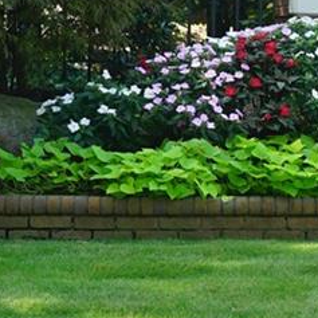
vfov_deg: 8.6
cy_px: 57
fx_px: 2099
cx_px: 572
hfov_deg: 8.3
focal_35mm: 202
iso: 100
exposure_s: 1/60
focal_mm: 55
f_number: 5
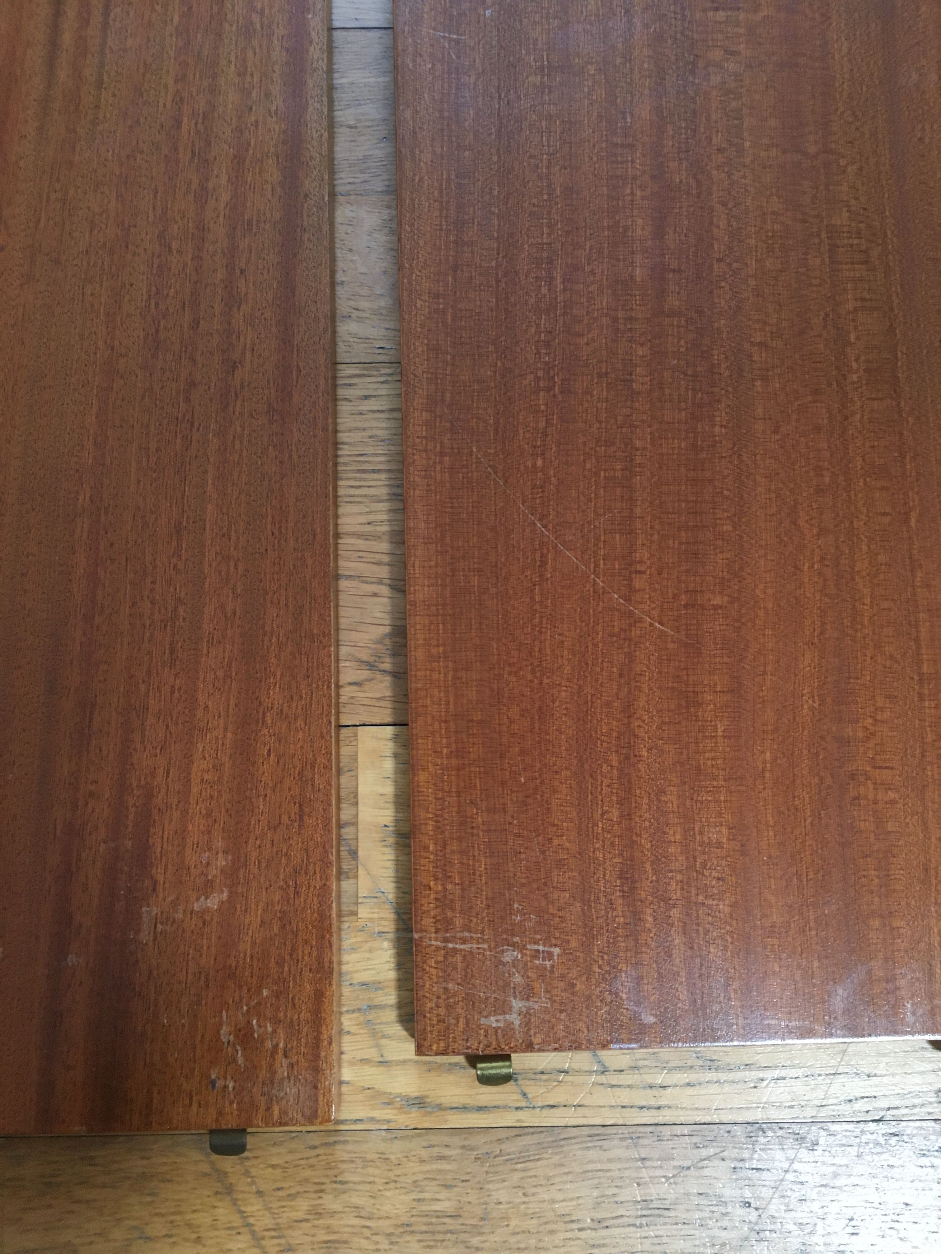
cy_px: 627
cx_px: 470
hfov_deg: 48.2
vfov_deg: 61.7
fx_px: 1051
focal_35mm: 29
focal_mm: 4.15
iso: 200
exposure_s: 1/33
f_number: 2.2
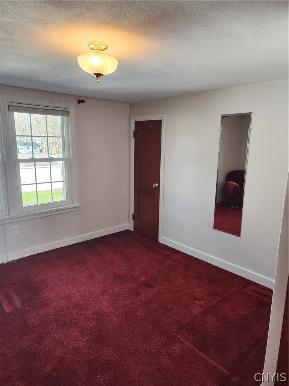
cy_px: 193
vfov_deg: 73.9
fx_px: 256
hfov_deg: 58.9
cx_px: 144
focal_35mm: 23
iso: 200
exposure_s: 1/180
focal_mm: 6.4
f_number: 1.8
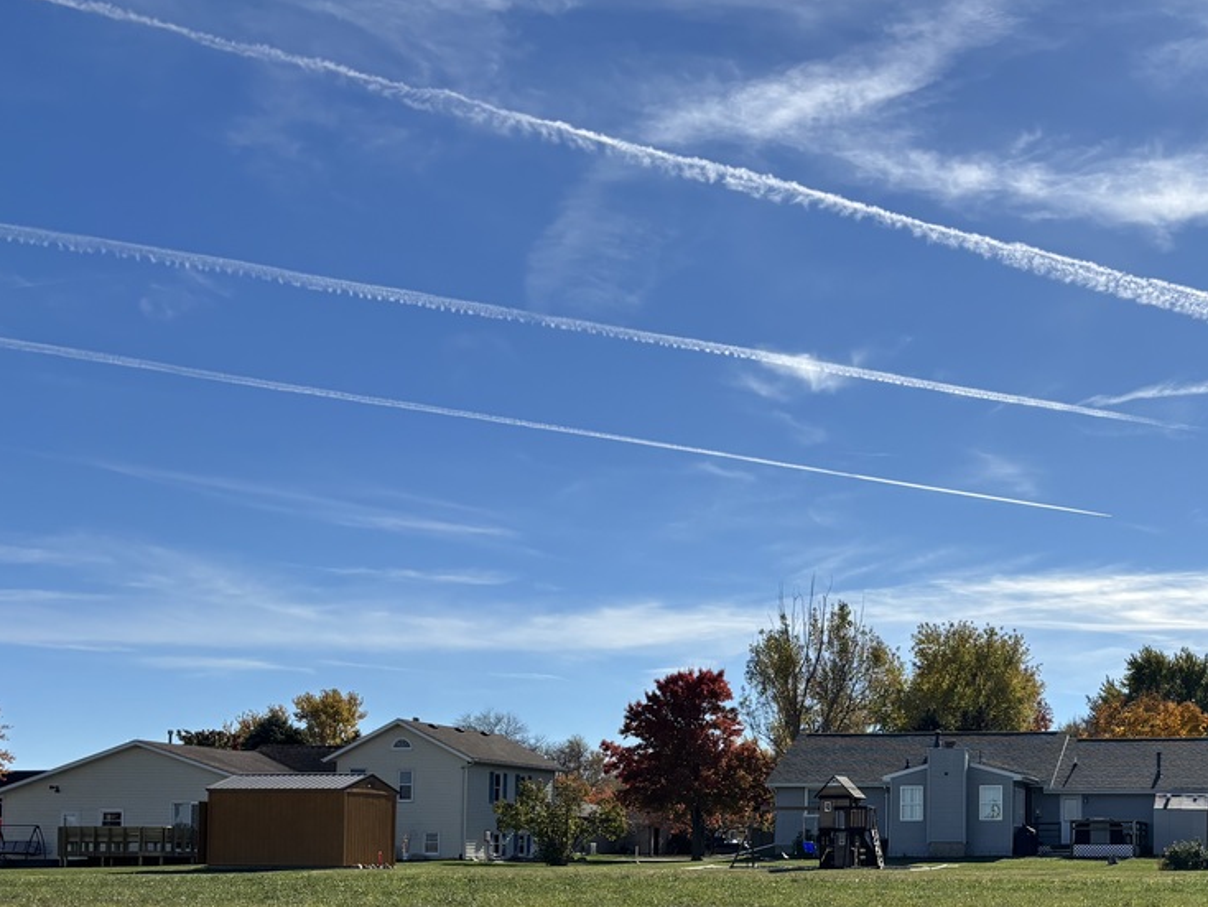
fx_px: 1780
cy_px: 780
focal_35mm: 51
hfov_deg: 35.7
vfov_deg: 27.7
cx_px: 1043
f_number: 1.6
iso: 50
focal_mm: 5.96
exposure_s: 1/5618
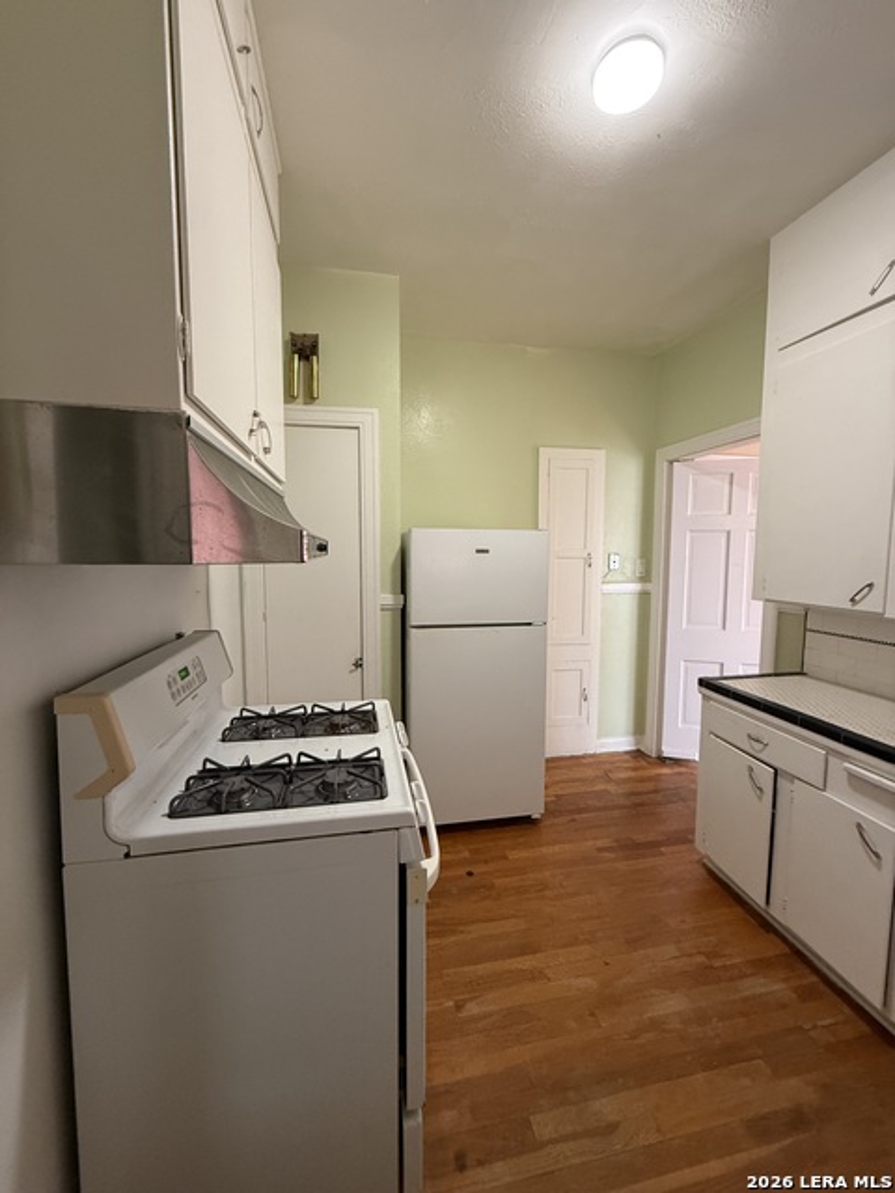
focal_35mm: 14
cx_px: 448
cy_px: 596
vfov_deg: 102.1
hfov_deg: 85.7
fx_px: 483
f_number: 2.2
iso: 320
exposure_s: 1/60
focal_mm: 2.22
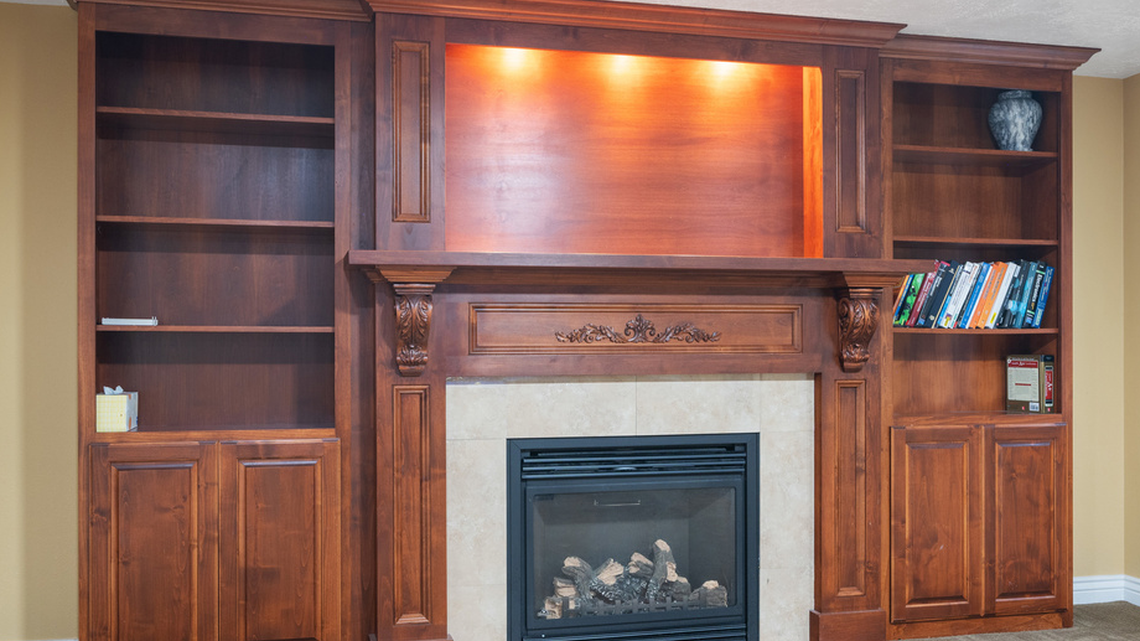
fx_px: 1058
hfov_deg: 56.6
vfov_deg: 33.7
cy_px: 334
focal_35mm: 35
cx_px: 572
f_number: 8
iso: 500
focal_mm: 30
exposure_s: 2.5
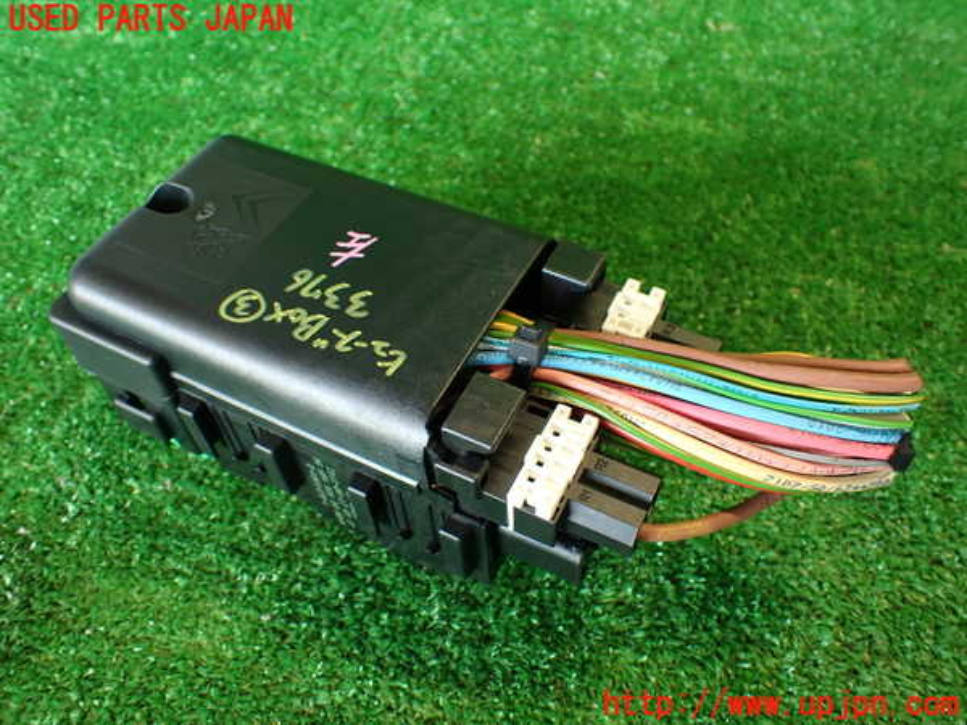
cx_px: 484
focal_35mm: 30
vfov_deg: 46.8
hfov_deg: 60.0
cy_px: 362
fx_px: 838
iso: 200
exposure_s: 1/30
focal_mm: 5.4
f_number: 2.3
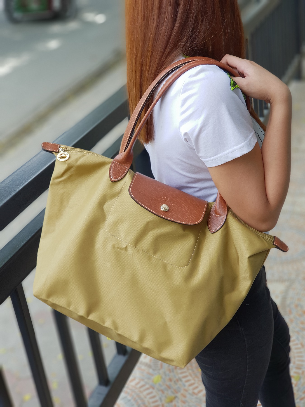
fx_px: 611
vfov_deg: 36.8
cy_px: 204
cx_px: 152
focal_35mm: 52
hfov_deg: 28.0
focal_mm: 6
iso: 50
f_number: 2.4
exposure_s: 1/100
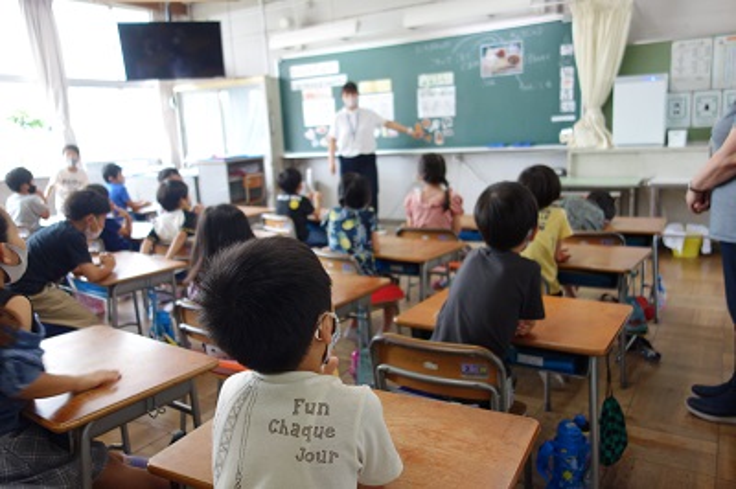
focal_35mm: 28
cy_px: 244
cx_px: 368
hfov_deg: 65.5
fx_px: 572
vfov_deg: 46.3
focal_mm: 10.4
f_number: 1.8
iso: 125
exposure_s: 1/80
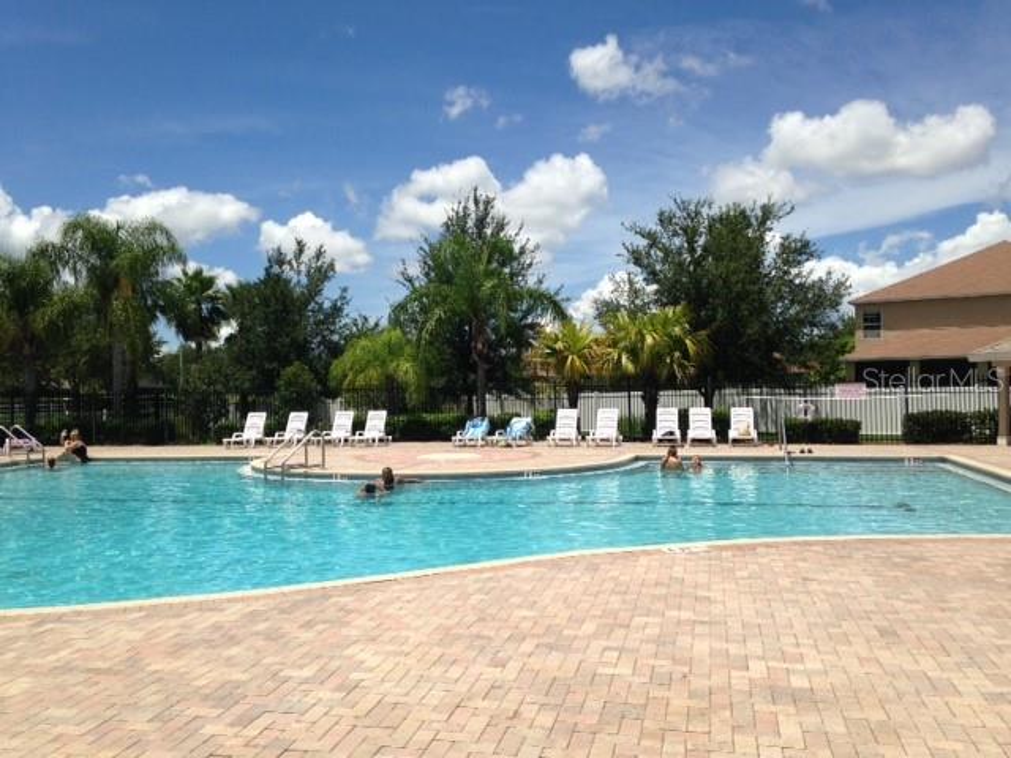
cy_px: 379
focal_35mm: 33
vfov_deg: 42.9
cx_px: 506
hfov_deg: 55.4
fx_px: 964
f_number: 2.4
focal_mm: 4.12
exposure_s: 1/2262
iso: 50
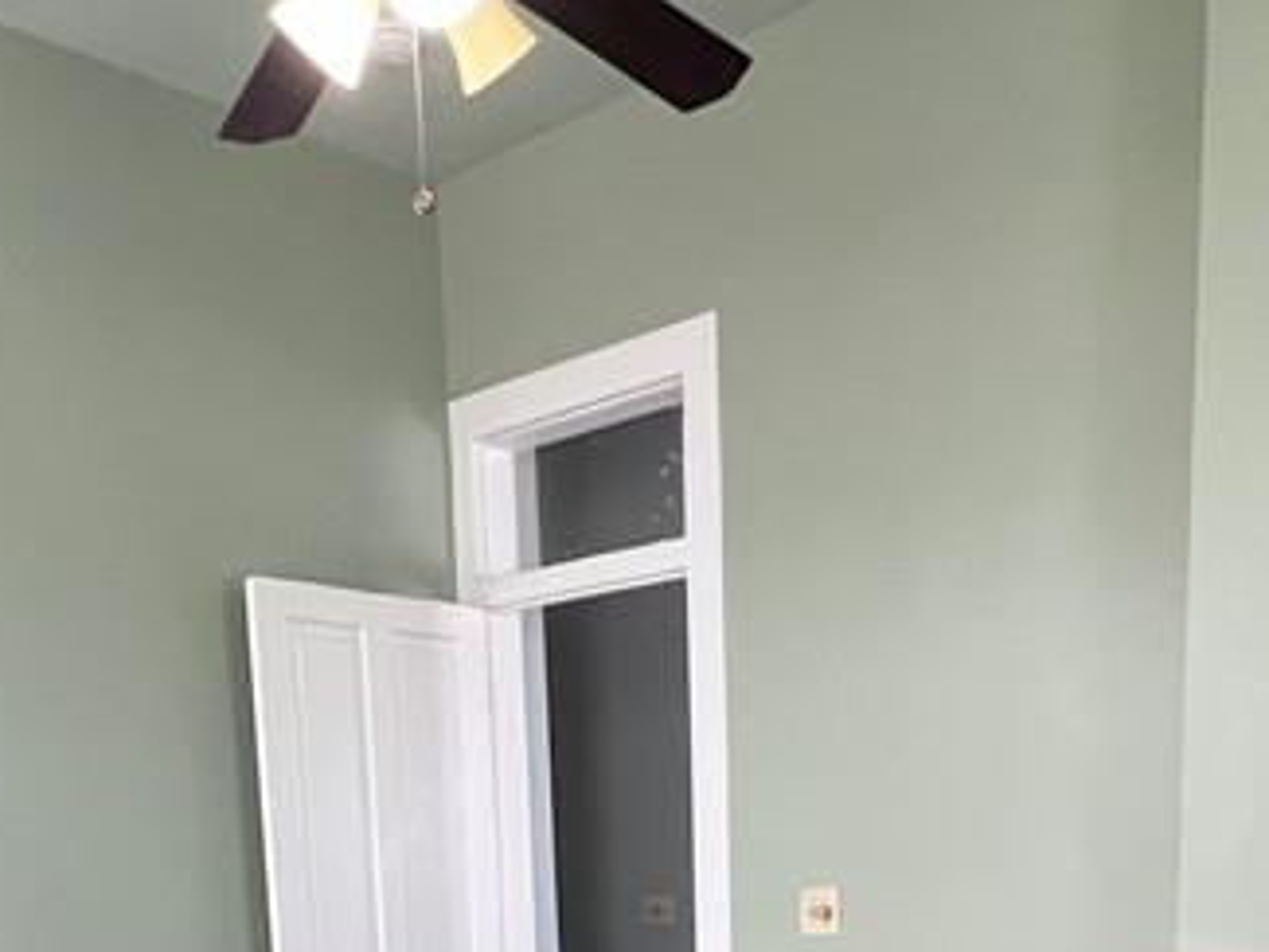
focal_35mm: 41
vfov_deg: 28.6
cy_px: 1245
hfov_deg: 45.8
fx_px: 1504
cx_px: 629
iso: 160
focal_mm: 1.57
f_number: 1.8
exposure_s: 1/60
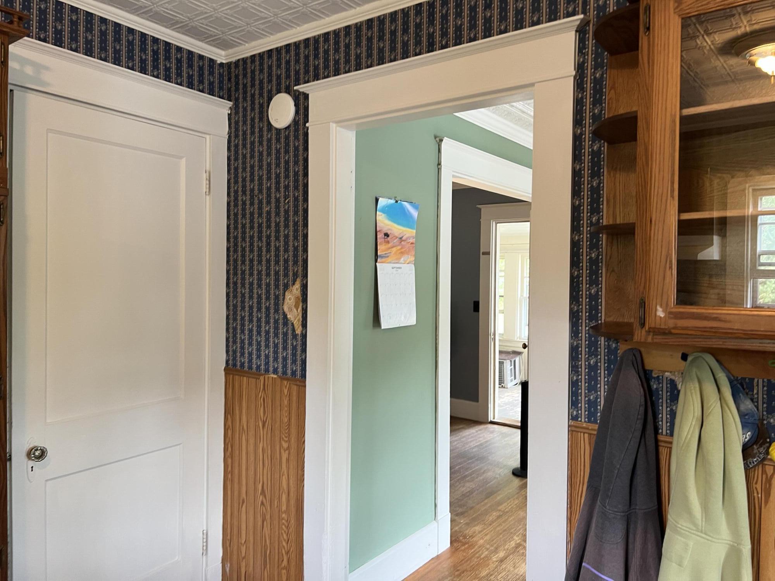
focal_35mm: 26
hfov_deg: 67.3
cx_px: 388
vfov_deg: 53.1
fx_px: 582
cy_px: 290
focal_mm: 5.7
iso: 80
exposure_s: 1/60
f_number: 1.5
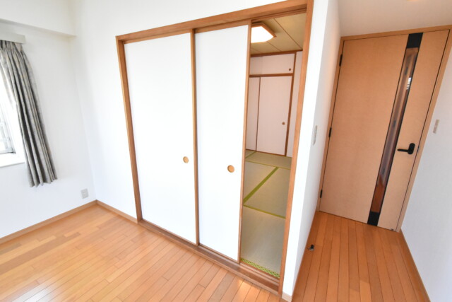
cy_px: 151
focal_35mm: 15
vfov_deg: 77.4
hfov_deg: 100.4
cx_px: 226
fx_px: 188
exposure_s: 1/250
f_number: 8
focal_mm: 10
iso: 6400
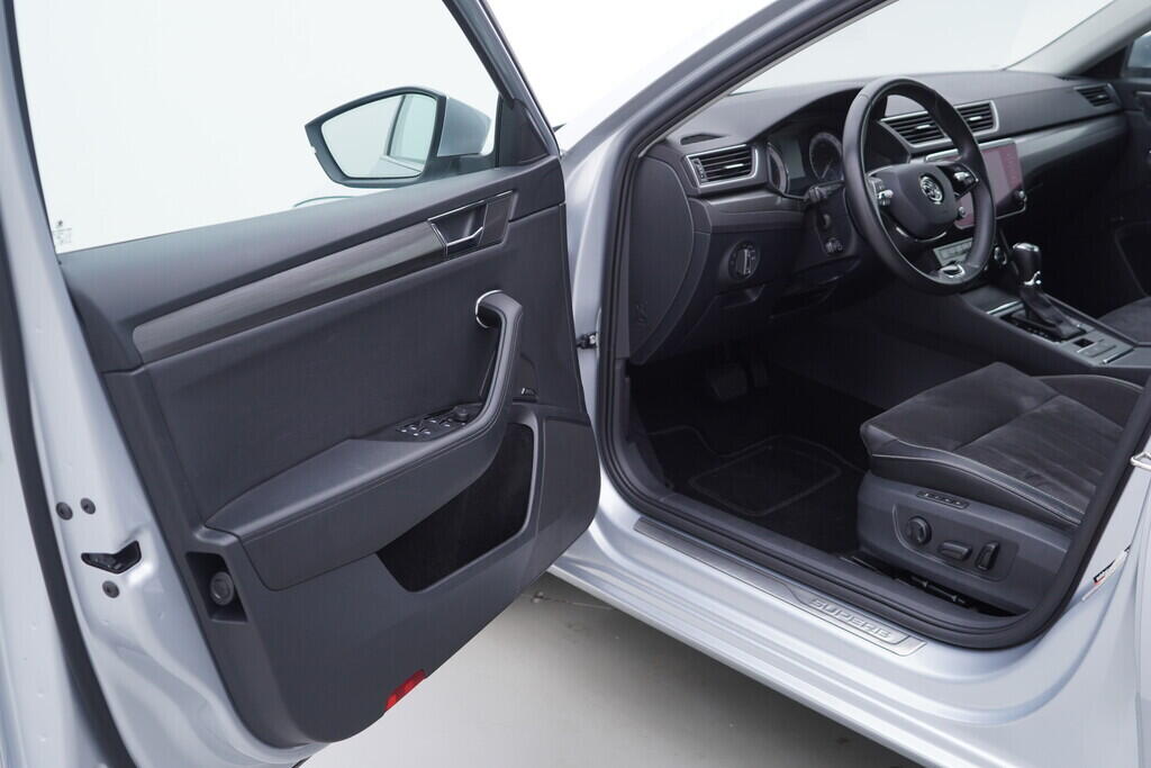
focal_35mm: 36
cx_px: 576
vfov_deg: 36.9
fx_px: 1151
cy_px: 384
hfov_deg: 53.1
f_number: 3.2
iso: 125
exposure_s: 1/50
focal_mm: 24
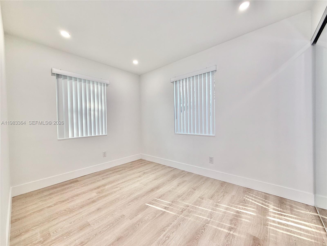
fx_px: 132
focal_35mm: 14
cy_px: 123
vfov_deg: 85.7
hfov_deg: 102.1
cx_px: 164
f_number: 2.2
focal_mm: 2.22
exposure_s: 1/99
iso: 50
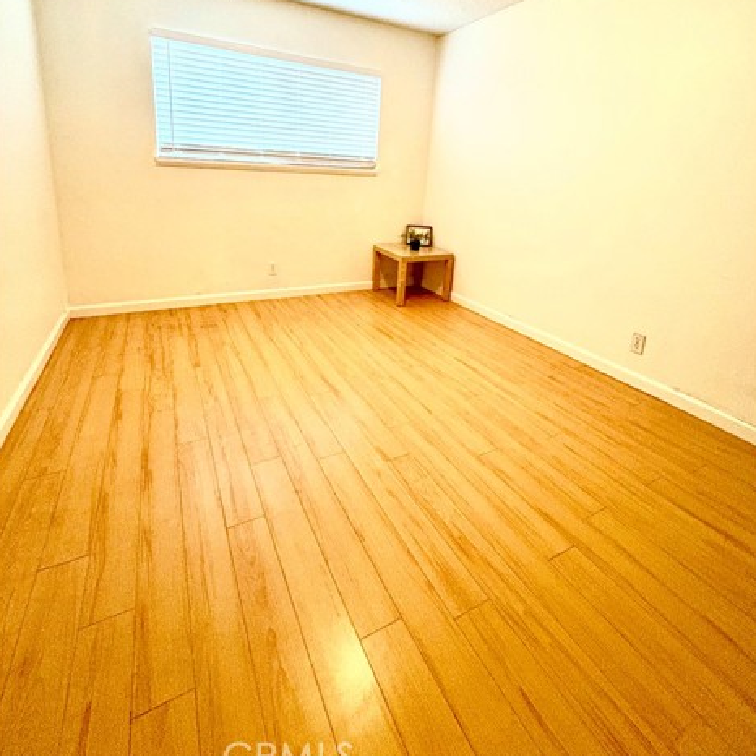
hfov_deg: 84.0
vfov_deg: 81.5
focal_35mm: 17
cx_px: 381
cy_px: 261
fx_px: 420
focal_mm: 2.22
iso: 640
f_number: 2.2
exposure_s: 1/60
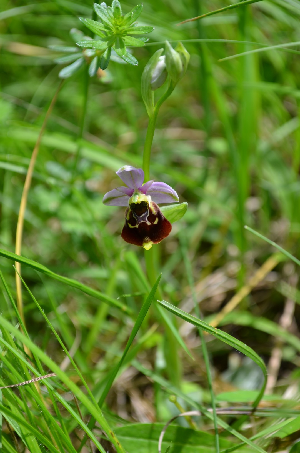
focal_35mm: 82
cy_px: 226
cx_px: 150
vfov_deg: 24.7
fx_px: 1036
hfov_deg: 16.5
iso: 100
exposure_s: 1/250
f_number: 5.6
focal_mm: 55
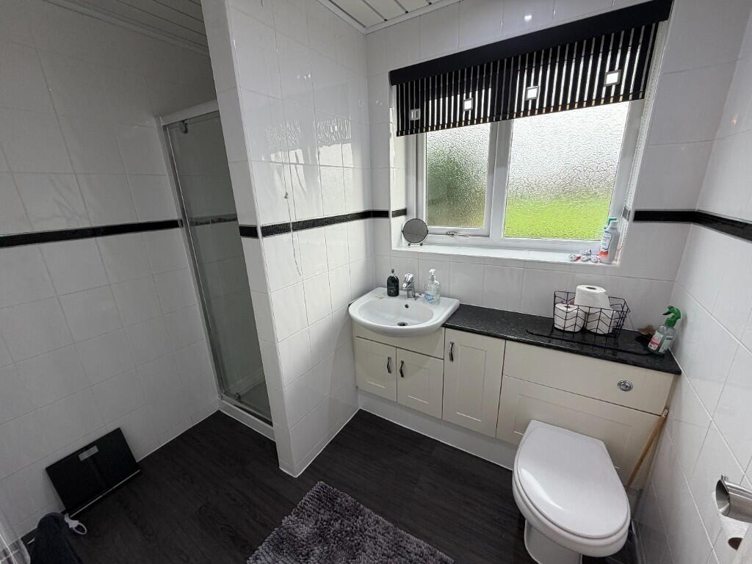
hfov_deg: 102.1
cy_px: 282
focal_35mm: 14
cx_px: 376
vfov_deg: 85.7
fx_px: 304
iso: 125
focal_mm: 2.22
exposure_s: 1/121
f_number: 2.2
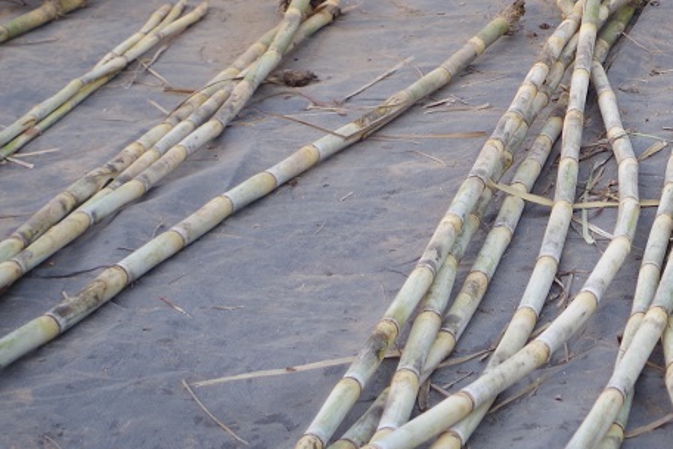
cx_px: 896
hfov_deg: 18.5
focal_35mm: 102
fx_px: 1907
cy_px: 16
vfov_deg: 13.3
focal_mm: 21.25
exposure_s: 1/60
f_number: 4
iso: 200
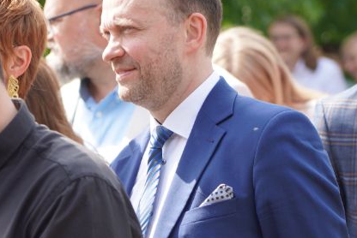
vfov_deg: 4.2
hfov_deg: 6.3
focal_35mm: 328
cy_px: 276
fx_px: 3255
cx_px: 87
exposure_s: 1/200
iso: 100
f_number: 4
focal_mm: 105
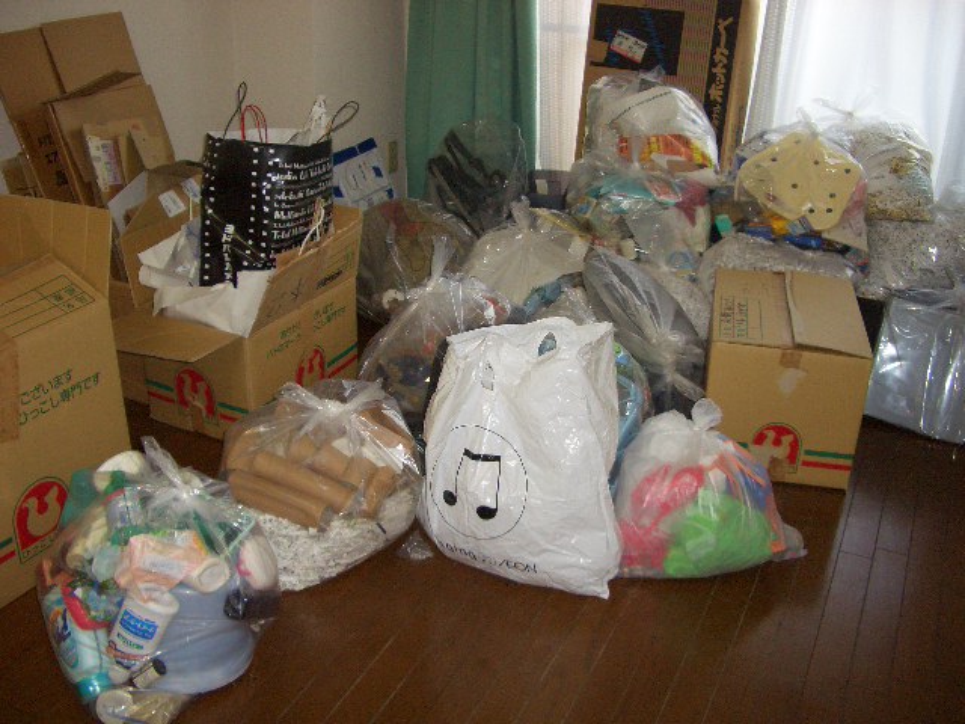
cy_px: 362
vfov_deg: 40.7
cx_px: 482
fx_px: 976
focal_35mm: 35
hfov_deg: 52.6
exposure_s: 1/60
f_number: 2.6
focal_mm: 5.8
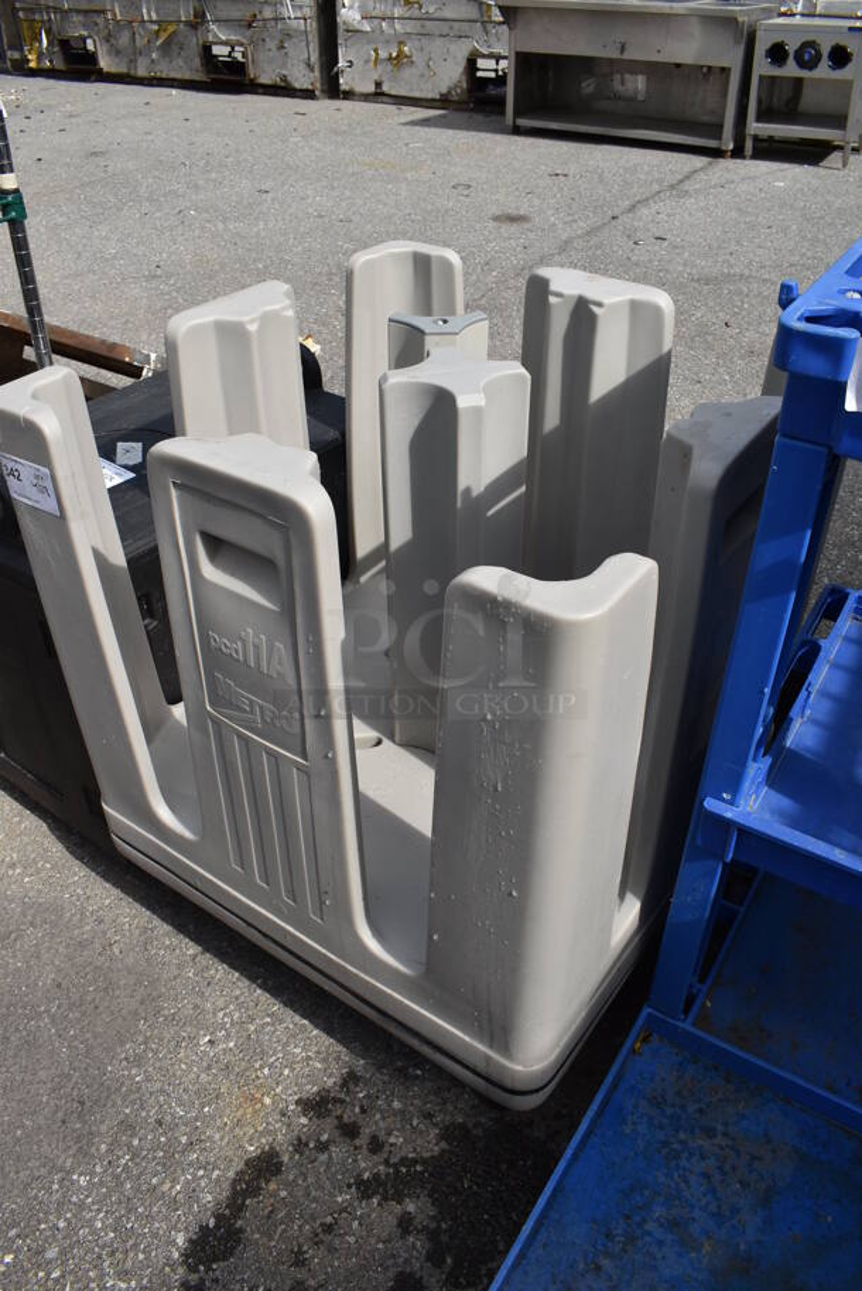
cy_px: 646
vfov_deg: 67.3
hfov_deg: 48.0
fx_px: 968
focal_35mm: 27
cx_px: 431
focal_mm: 18
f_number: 8
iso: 200
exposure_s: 1/500
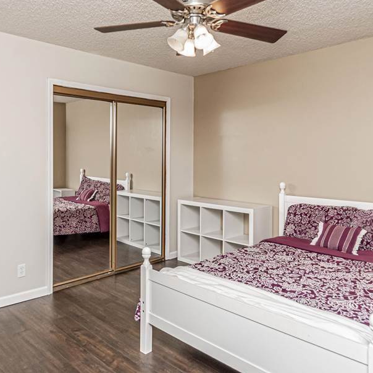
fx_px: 329
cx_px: 159
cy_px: 163
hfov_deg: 58.8
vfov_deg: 58.9
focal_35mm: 27
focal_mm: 10
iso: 800
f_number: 10
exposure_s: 1/60
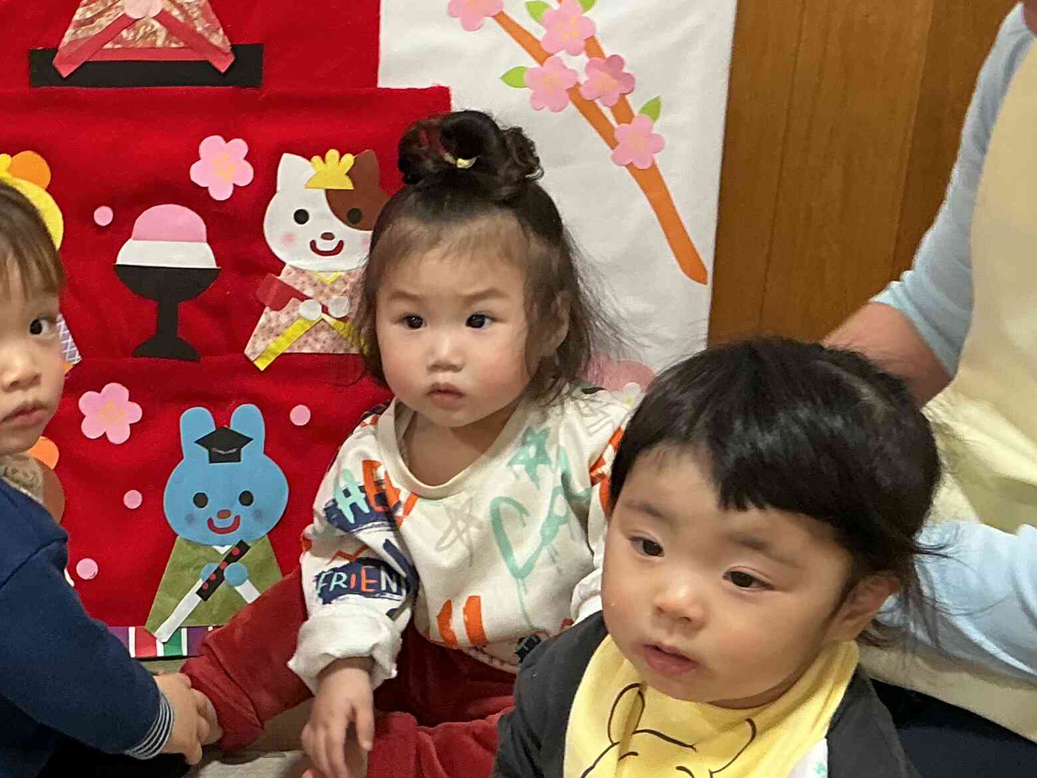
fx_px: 2247
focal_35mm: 75
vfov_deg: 19.6
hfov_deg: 25.2
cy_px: 473
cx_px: 112
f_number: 1.8
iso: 80
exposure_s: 1/60
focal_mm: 3
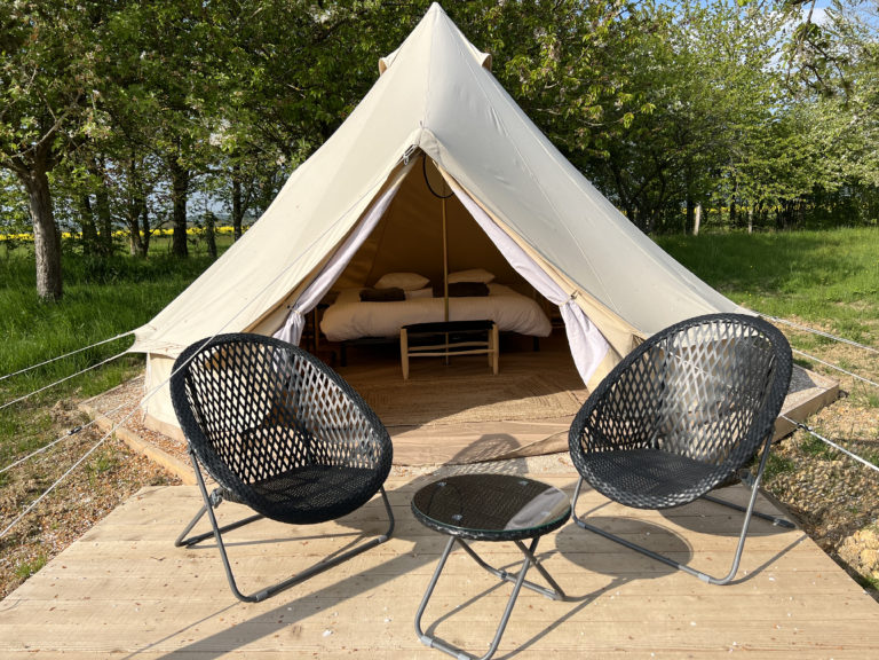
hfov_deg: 67.3
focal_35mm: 26
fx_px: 660
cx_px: 440
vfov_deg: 53.1
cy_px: 330
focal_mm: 5.7
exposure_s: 1/4115
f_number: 1.5
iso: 50
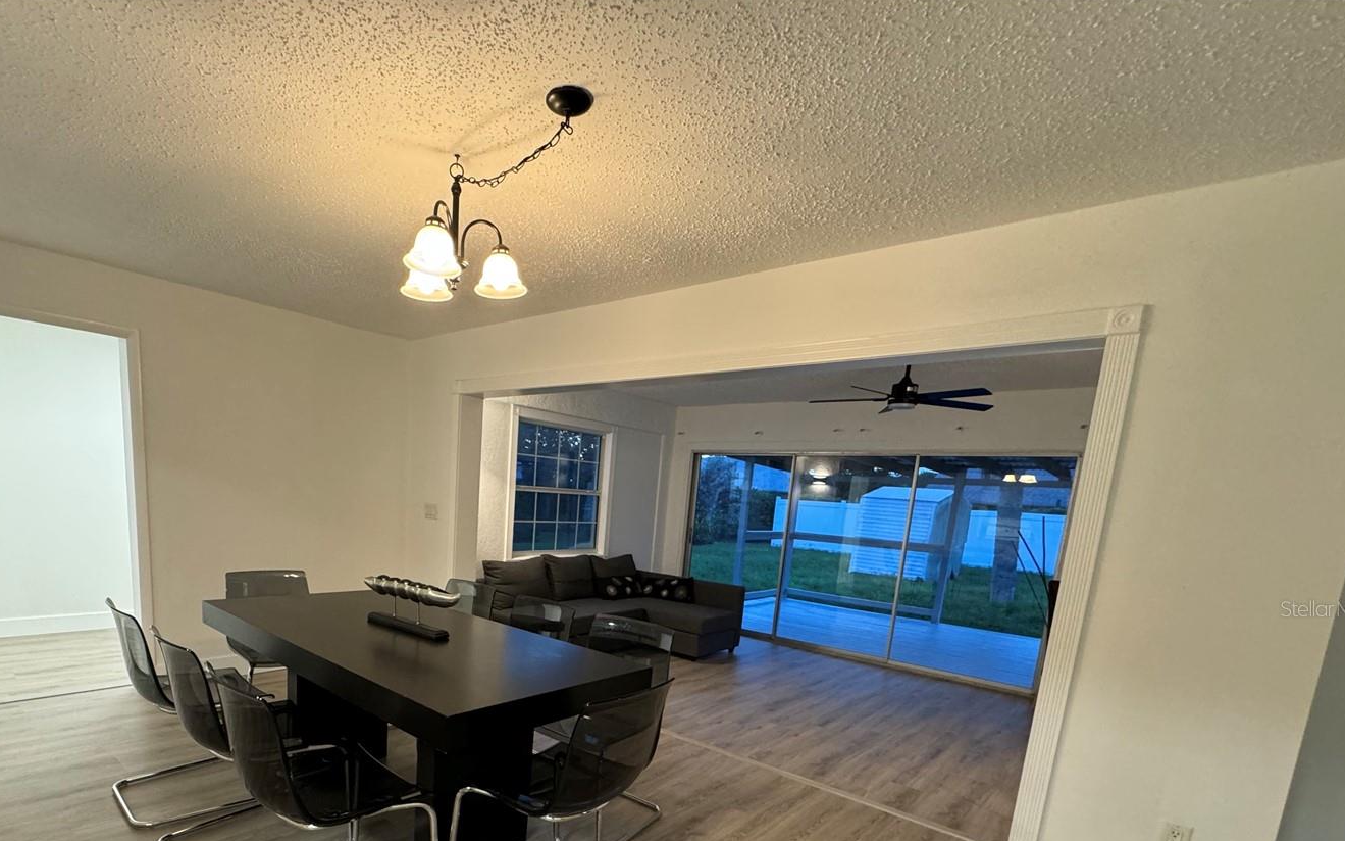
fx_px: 660
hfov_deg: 90.3
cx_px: 561
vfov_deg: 62.1
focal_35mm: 18
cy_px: 608
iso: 500
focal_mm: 2.22
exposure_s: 1/60
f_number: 2.2
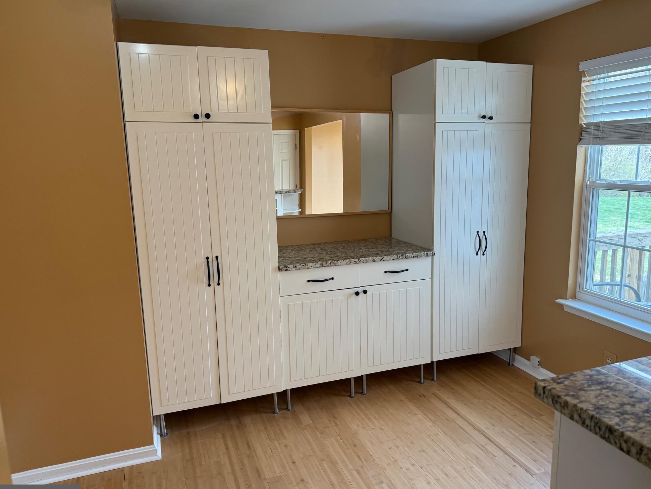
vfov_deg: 53.1
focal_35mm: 26
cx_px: 348
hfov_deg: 67.2
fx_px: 489
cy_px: 248
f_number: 1.78
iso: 125
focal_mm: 6.76
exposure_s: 1/120
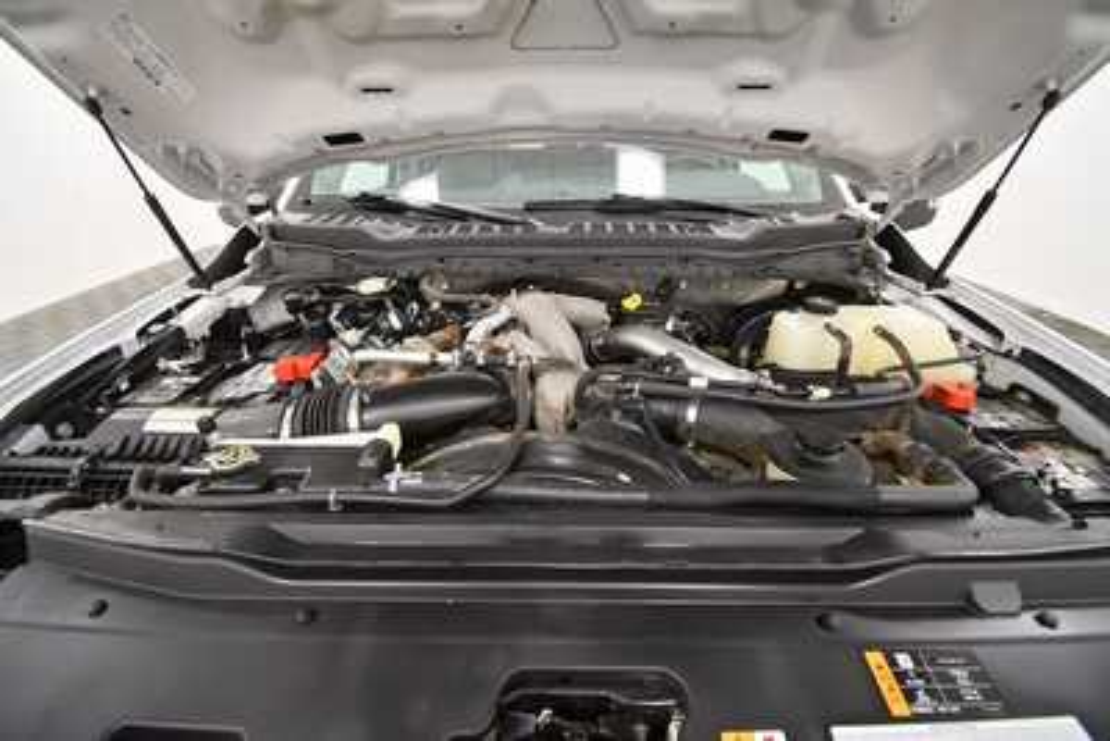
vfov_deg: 77.4
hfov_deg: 100.4
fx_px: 463
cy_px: 370
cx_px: 555
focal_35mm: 15
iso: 1100
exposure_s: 1/125
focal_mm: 10
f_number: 4.5
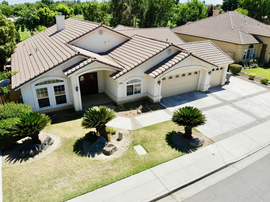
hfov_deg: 69.4
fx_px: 195
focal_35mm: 25
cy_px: 100
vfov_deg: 54.9
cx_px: 132
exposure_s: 1/2500
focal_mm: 4.5
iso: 400
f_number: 2.8
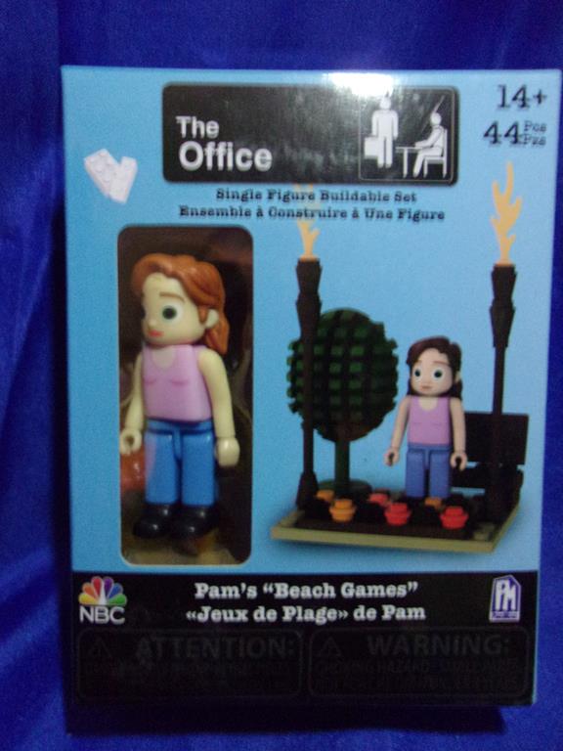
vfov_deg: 65.3
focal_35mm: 27
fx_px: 586
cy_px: 376
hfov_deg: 51.4
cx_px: 282
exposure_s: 1/17
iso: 673
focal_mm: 4.9
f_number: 3
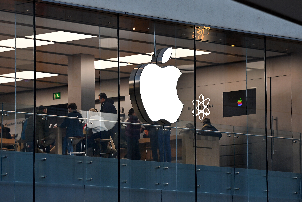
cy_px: 101
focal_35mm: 165
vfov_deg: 8.3
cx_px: 151
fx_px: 1384
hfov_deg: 12.5
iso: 180
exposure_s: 1/50
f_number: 5
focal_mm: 165
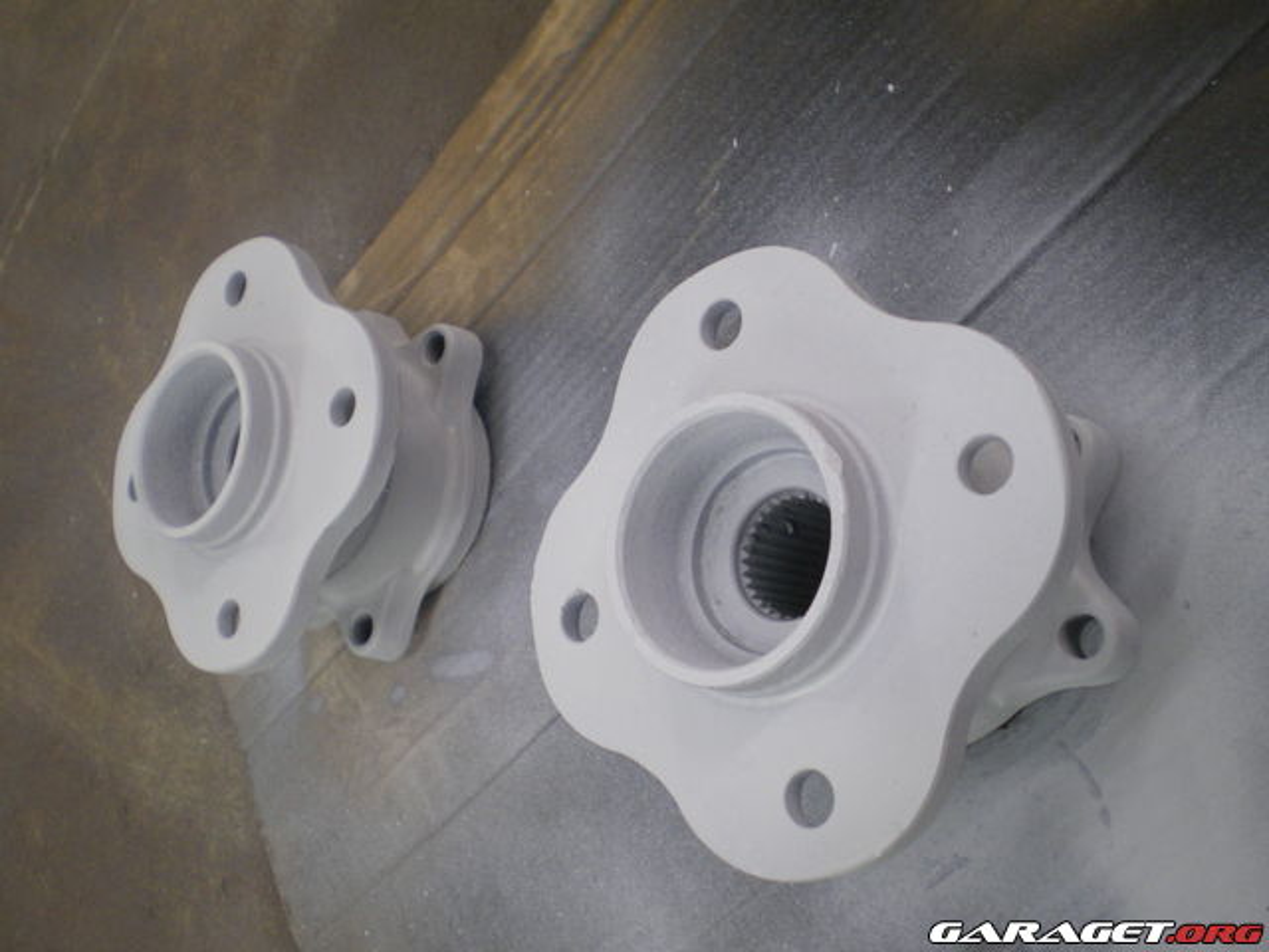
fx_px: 1393
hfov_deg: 49.0
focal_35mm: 38
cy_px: 476
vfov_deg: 37.7
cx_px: 634
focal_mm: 6.3
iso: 160
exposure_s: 1/30
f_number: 3.1
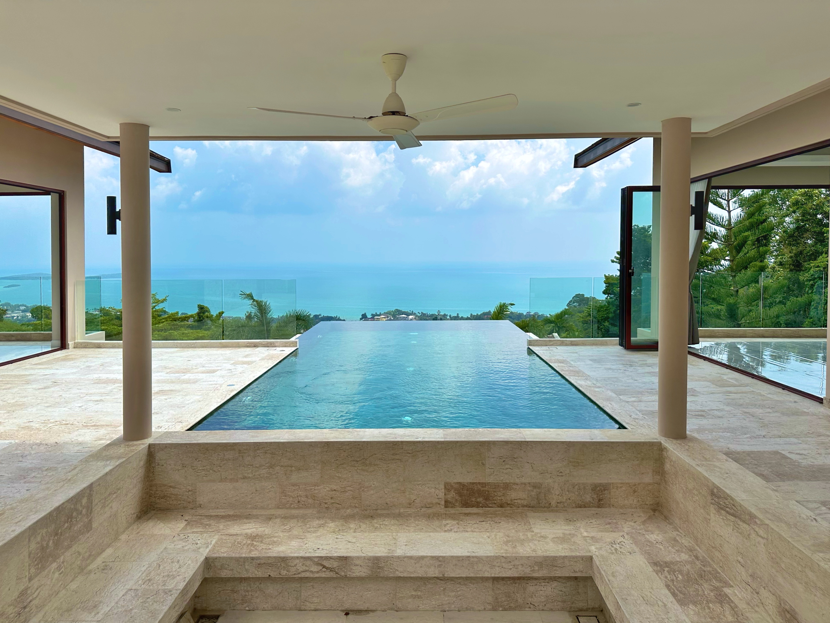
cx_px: 415
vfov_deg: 56.8
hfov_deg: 71.6
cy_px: 312
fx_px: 575
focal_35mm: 24
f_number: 1.78
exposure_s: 1/7042
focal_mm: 6.86
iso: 80
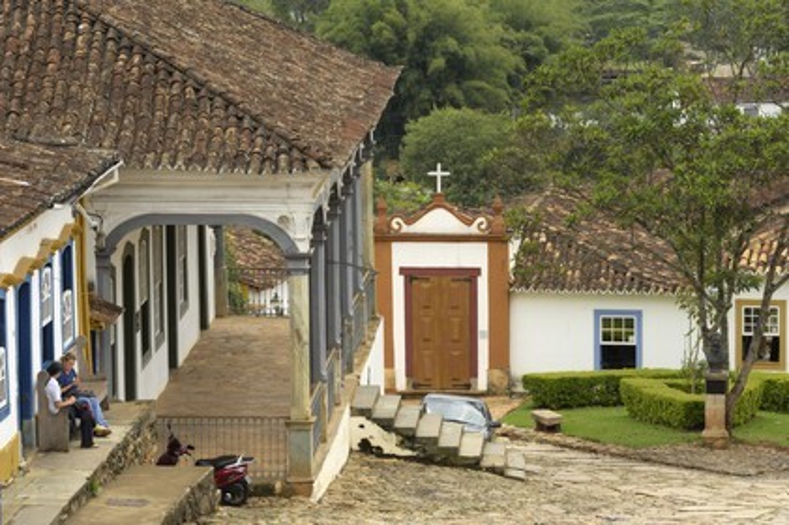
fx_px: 3351
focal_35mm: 153
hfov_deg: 13.4
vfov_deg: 9.0
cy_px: 262
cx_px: 394
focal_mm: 102
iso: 100
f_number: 6.7
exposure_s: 1/160
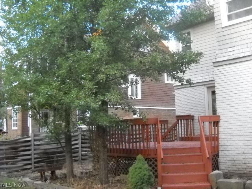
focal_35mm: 41
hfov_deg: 45.8
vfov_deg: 35.1
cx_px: 126
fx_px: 298
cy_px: 94
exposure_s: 1/109
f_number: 3.1
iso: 800
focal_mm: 6.72
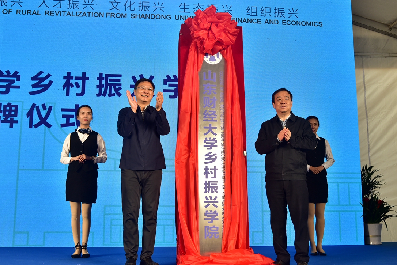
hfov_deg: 46.4
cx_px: 198
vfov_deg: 31.9
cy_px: 134
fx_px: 463
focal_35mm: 42
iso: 1000
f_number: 6.3
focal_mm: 38
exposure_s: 1/160
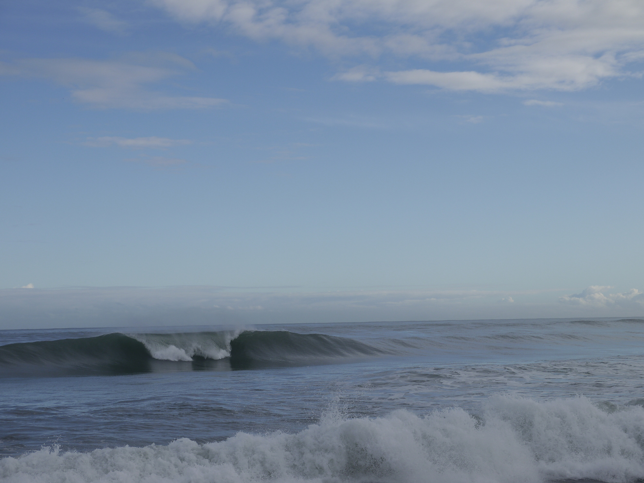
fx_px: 1581
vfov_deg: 17.4
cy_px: 241
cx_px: 319
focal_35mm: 85
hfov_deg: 23.0
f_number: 9
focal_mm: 42
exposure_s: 1/400
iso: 100
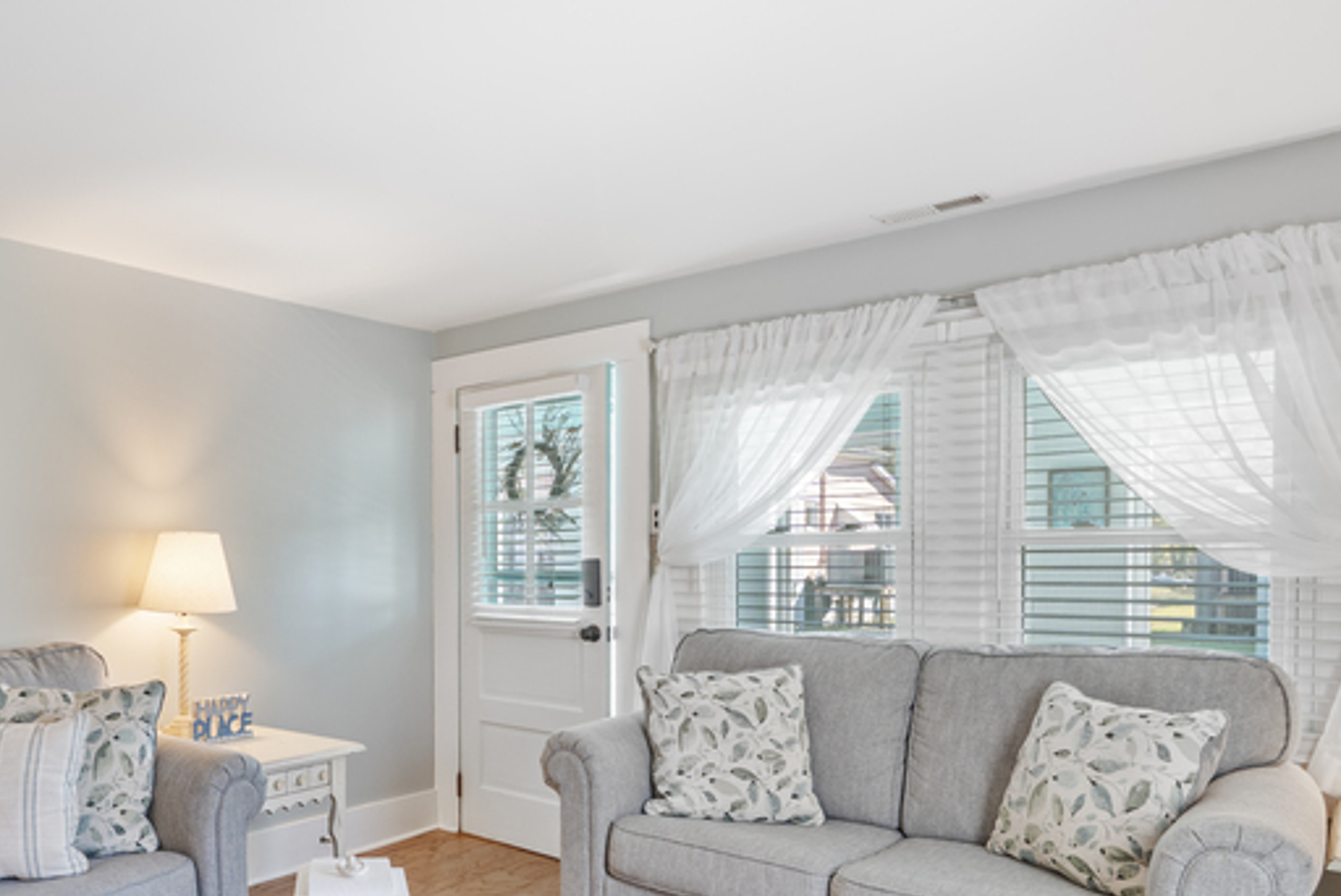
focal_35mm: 26
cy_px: 607
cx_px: 291
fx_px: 969
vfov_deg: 48.7
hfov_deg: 64.0
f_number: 8
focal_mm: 13
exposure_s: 1/8
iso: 320
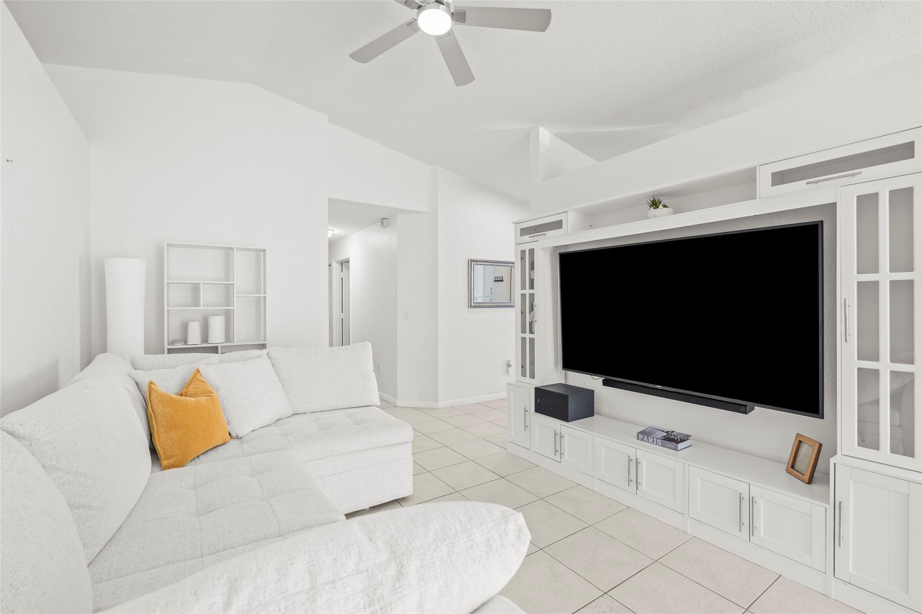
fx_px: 423
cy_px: 307
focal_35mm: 16
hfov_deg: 95.0
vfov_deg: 72.0
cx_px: 461
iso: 100
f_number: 4
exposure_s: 1/10
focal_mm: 16.5
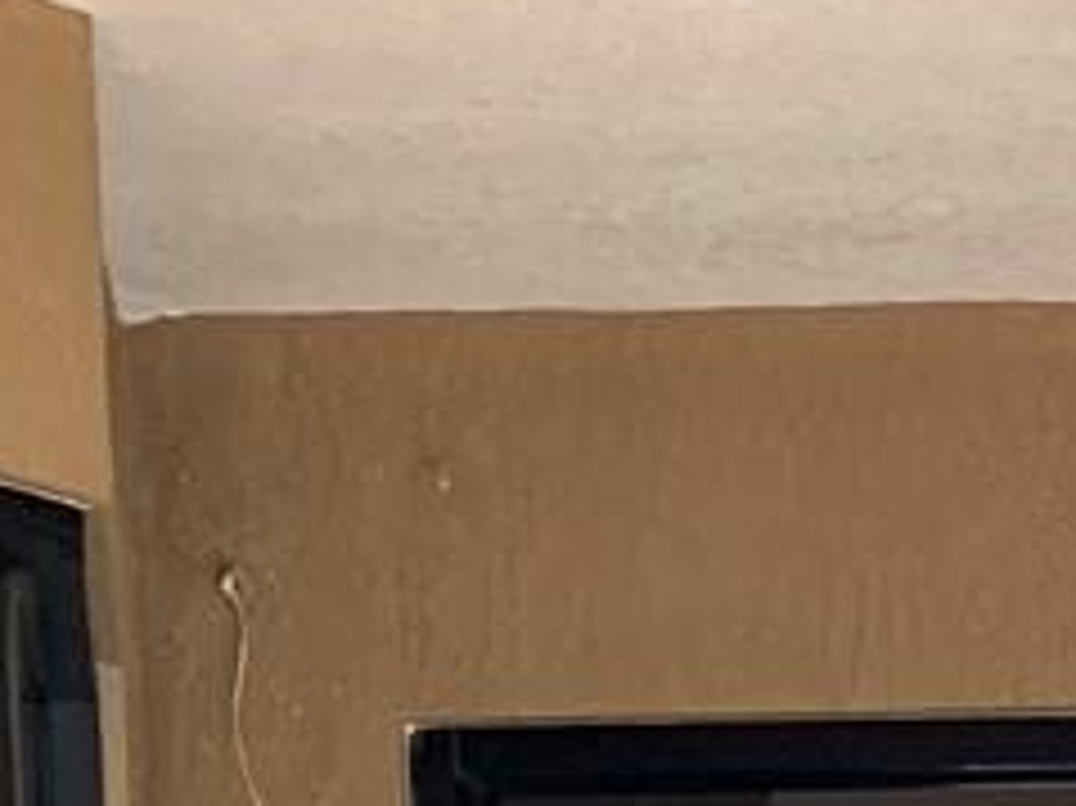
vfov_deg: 7.5
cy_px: 2355
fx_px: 5406
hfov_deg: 10.6
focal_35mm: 174
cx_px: 2039
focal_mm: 4.25
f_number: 1.8
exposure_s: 1/97
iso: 100
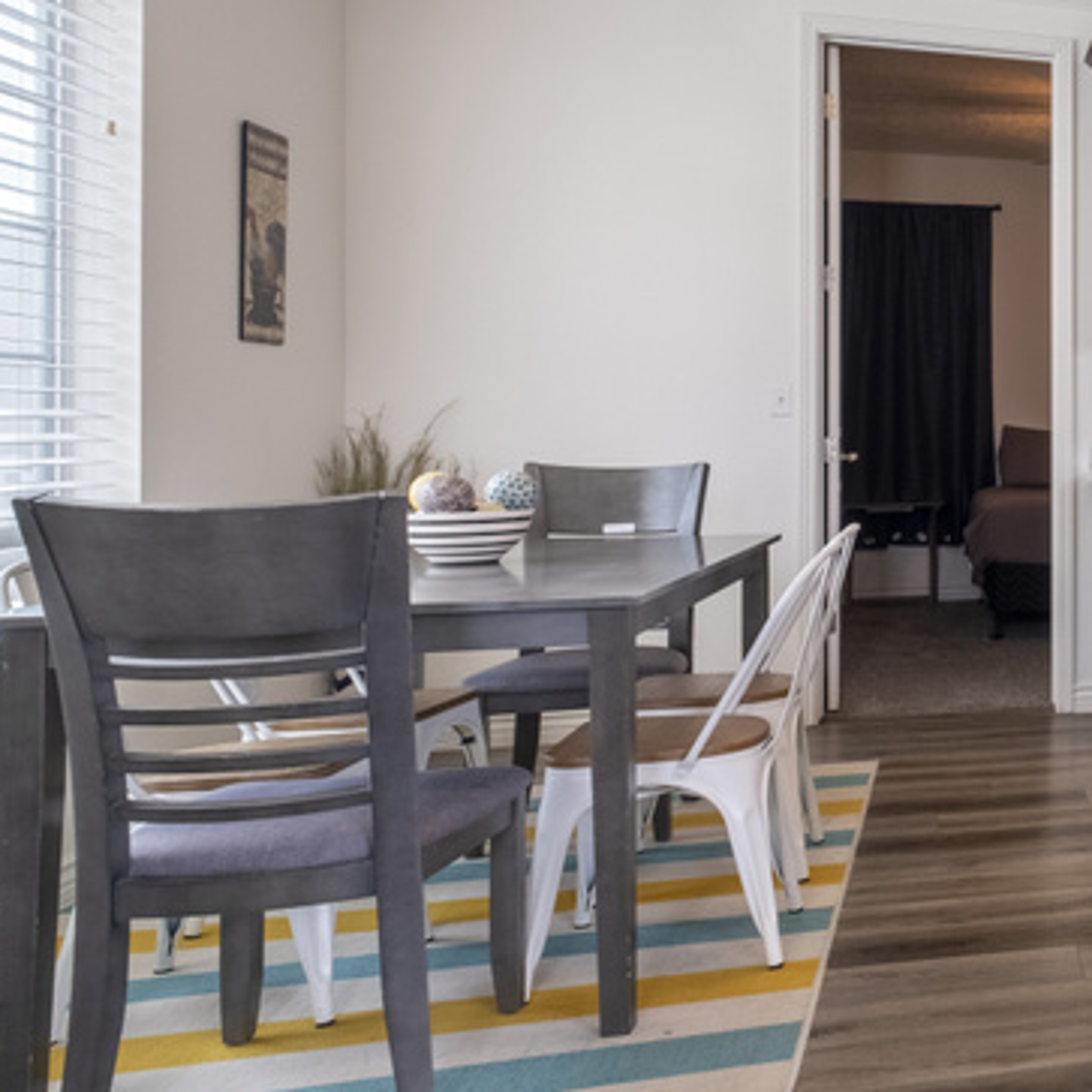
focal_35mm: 36
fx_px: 1285
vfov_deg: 45.7
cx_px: 1453
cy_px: 417
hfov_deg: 32.8
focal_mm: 10
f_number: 7.1
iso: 400
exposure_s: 1/100
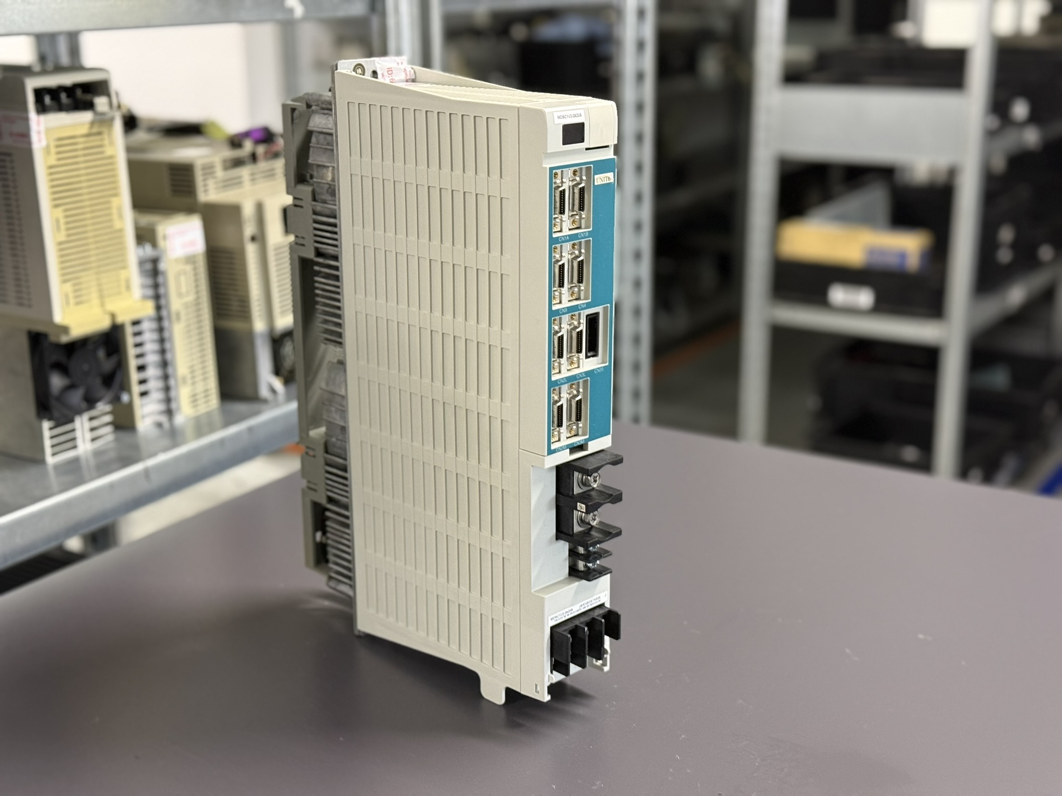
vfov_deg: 30.3
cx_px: 531
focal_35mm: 48
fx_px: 1473
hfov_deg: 39.7
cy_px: 398
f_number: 1.78
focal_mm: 6.76
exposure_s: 1/33
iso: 250
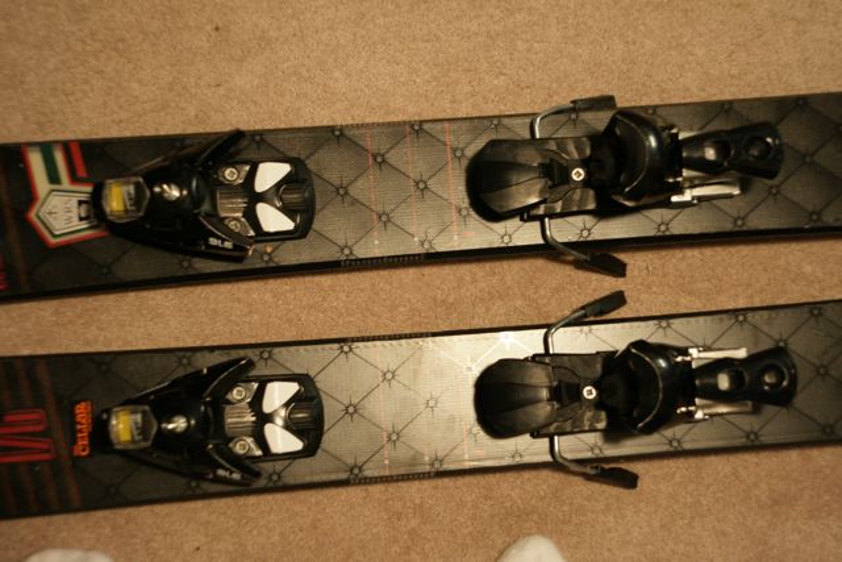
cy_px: 281
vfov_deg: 25.8
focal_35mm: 52
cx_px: 421
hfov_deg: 37.8
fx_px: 1228
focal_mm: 35
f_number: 3.5
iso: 800
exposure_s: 1/15
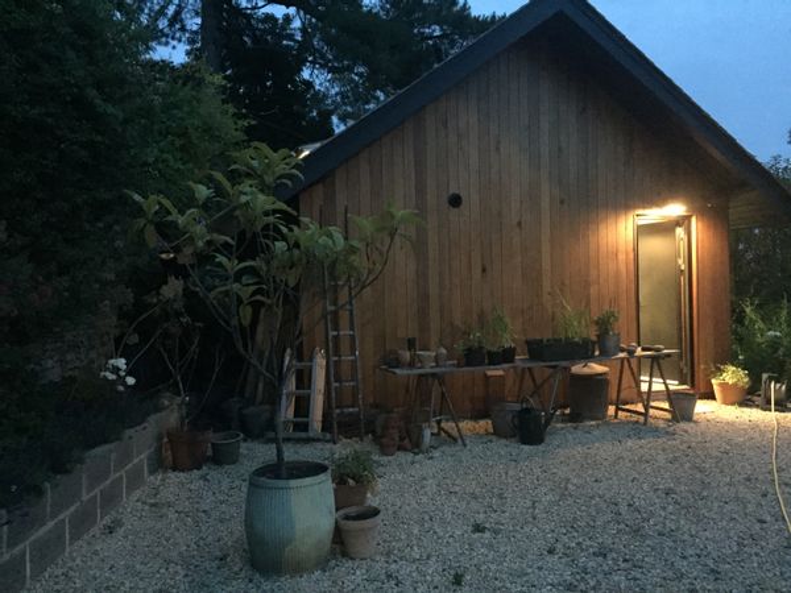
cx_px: 396
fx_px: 663
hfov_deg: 61.7
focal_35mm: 29
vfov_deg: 48.2
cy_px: 296
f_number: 2.2
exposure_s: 1/17
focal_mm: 4.15
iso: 2000
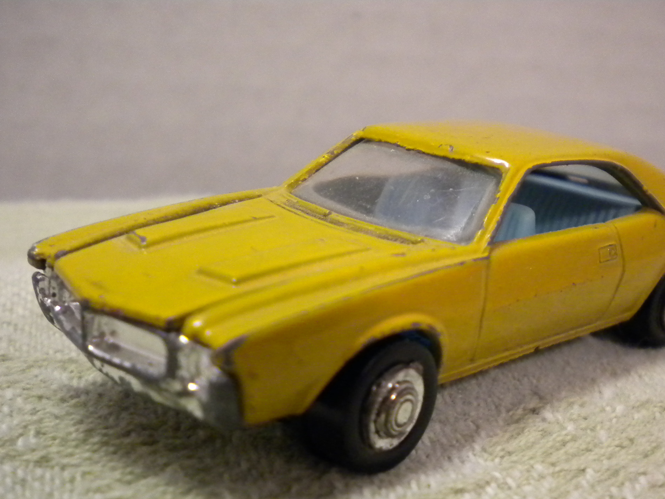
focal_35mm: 48
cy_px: 339
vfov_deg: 30.0
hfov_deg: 39.6
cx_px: 376
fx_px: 922
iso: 400
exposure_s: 1/25.3
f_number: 3.1
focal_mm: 6.3
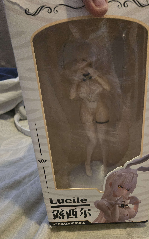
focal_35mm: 25
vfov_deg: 72.5
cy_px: 122
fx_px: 162
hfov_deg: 49.2
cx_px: 80
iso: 1600
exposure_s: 1/60.2
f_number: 1.8
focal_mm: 5.4
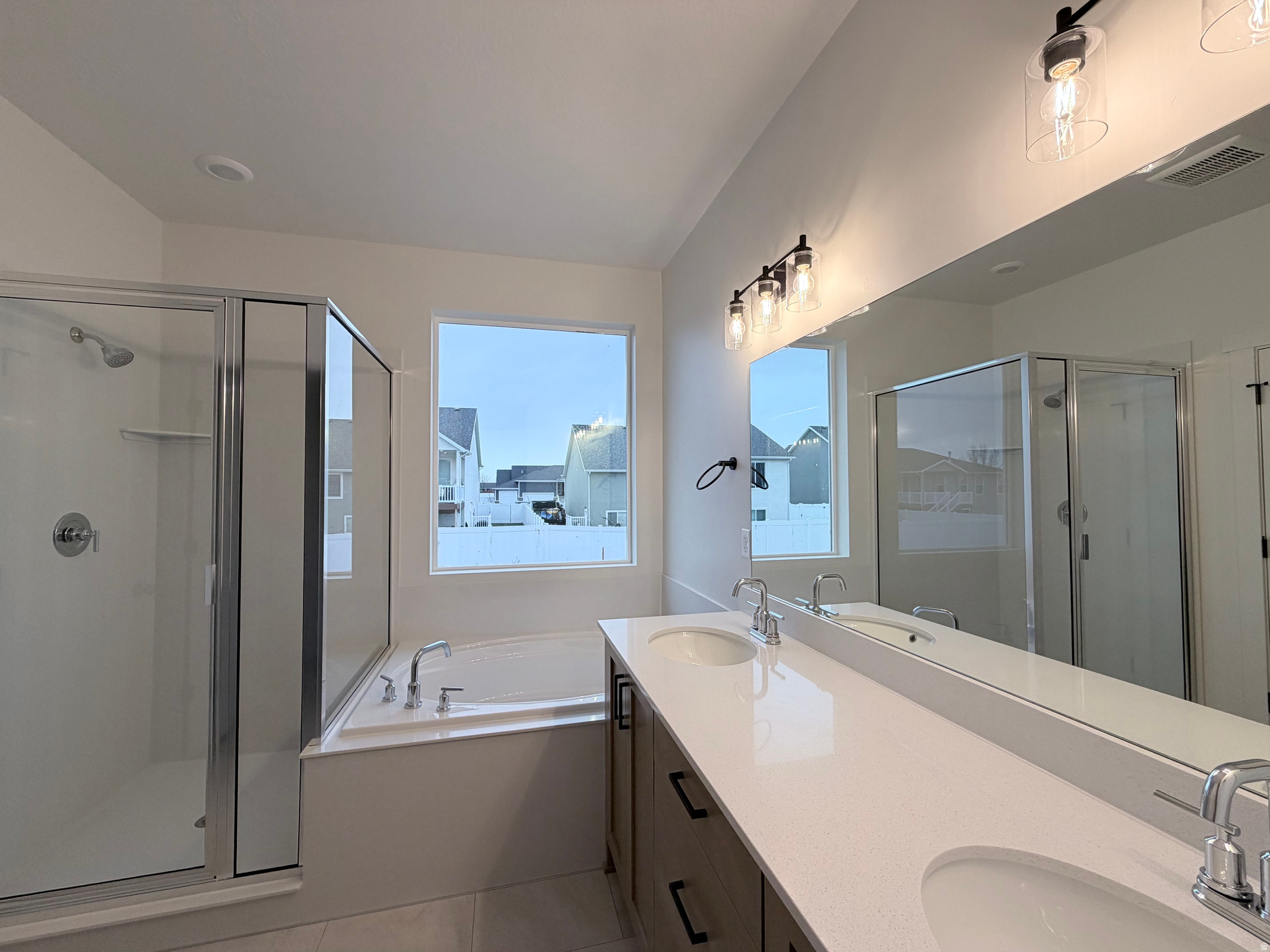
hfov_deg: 102.1
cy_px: 476
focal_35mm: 14
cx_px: 635
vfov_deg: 85.7
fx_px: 514
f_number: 2.2
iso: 64
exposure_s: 1/124
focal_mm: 2.22
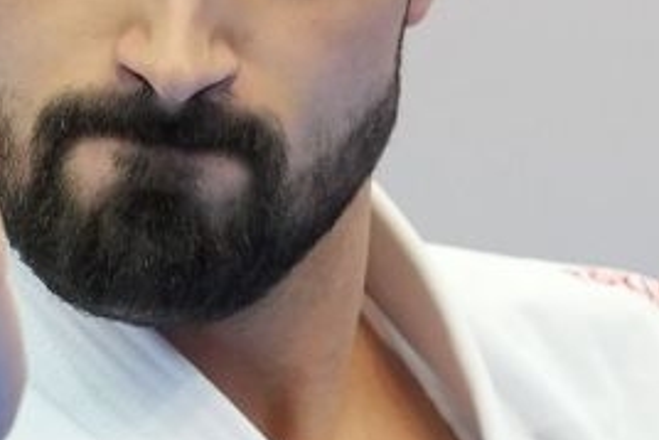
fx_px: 36849
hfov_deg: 1.0
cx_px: 283
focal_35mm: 2012
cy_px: 236
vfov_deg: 0.7
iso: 1600
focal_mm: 200
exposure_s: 1/500
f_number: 2.8
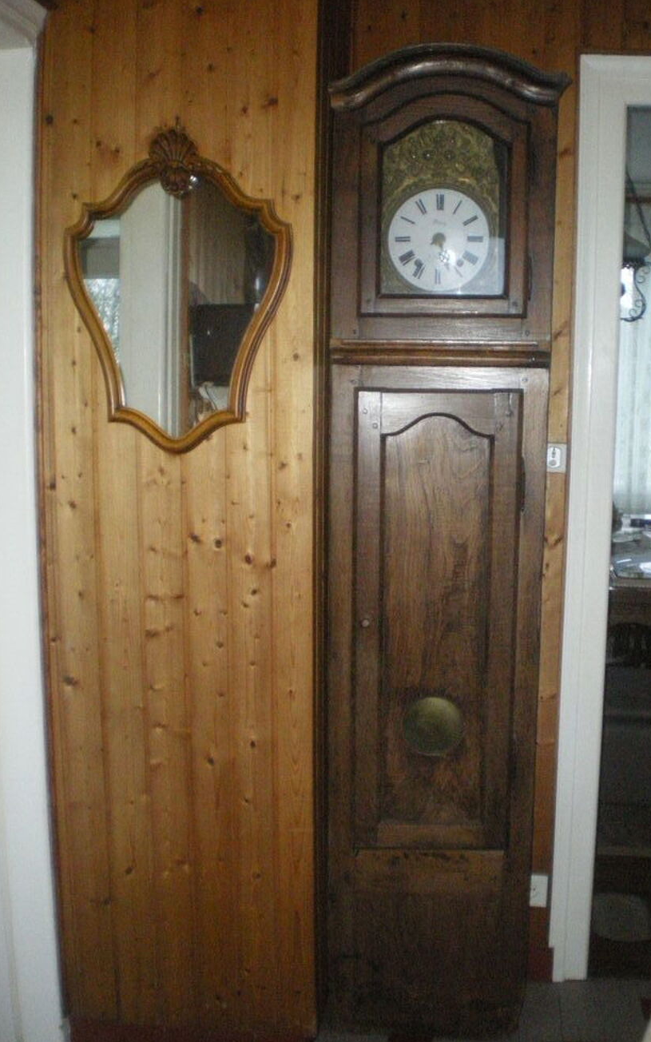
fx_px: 1107
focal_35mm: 39
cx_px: 358
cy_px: 530
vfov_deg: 50.4
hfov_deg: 32.7
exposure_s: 1/50
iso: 800
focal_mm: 6.3
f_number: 3.1
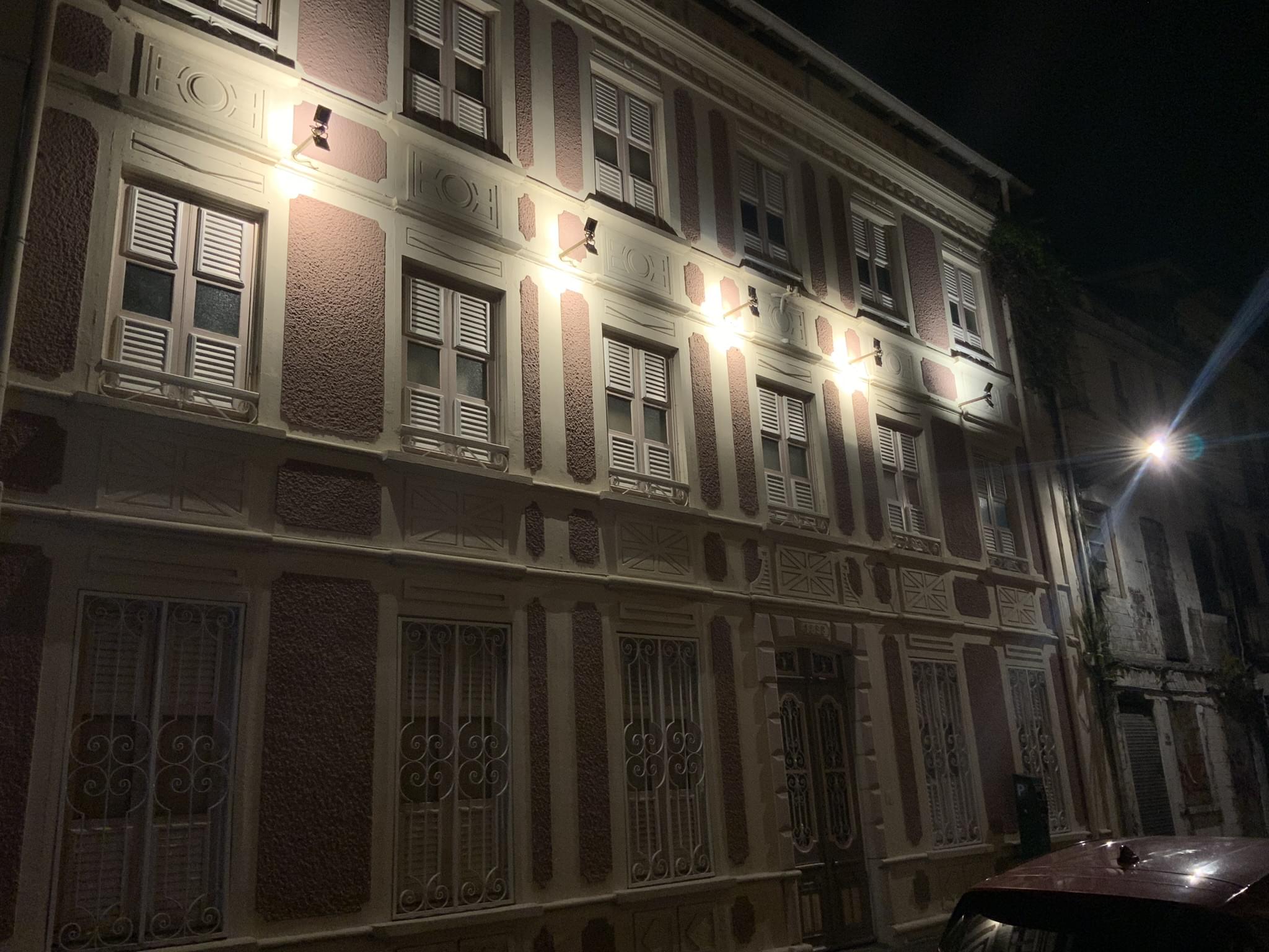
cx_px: 634
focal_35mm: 29
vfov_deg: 48.2
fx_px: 1063
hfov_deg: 61.7
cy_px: 476
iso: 50
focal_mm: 3
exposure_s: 1/50
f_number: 1.8
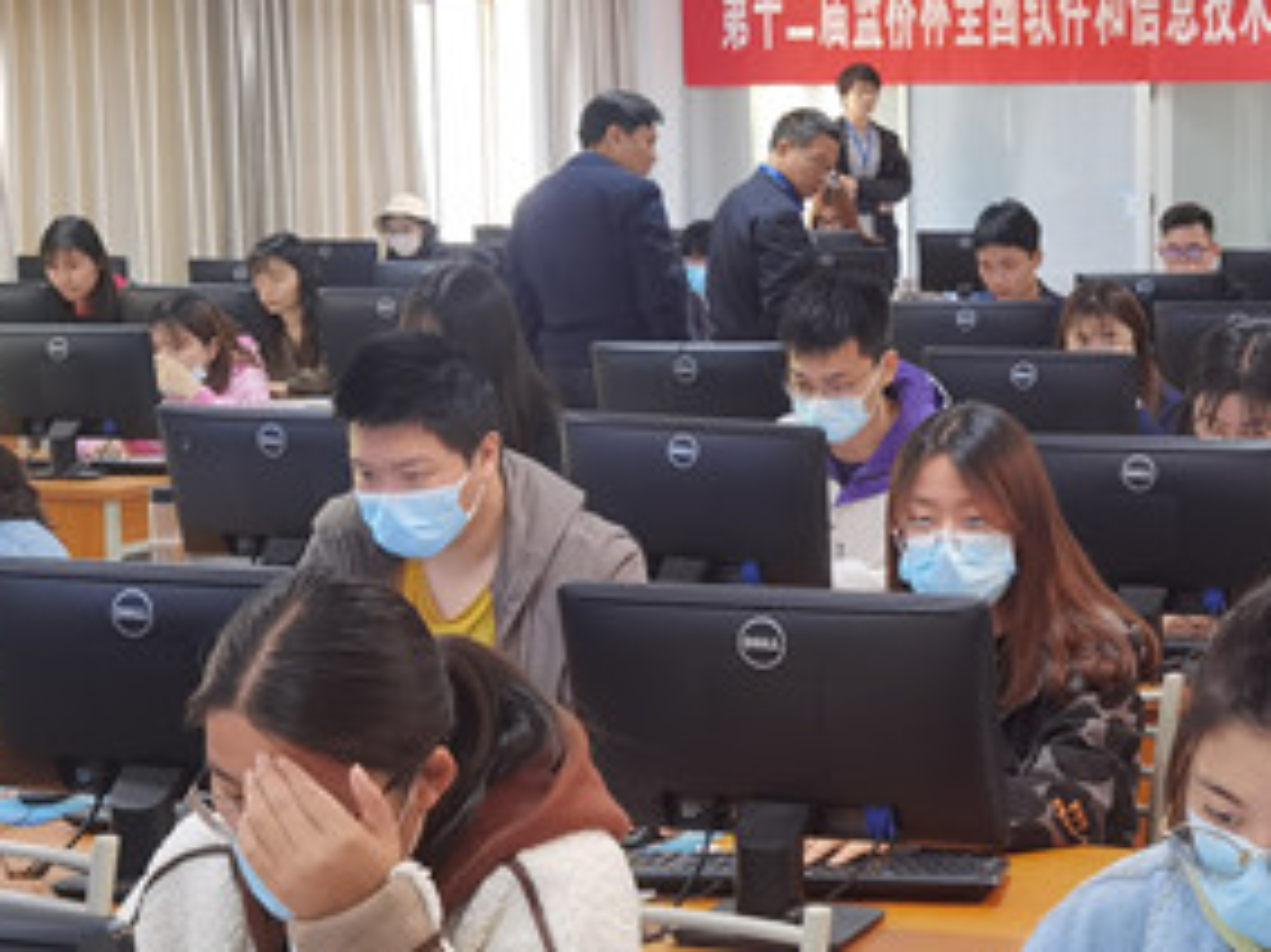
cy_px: 460
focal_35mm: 76
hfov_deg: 25.4
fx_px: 2789
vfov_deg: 19.4
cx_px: 948
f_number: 1.9
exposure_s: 1/50
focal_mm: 6.71
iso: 160
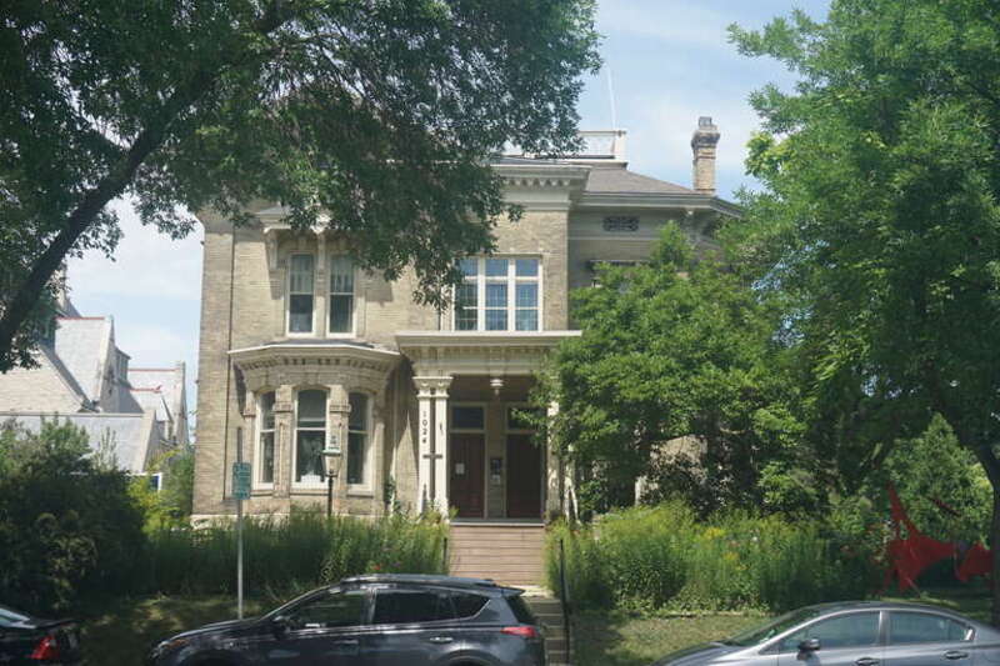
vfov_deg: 28.1
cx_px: 500
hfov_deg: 41.1
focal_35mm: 48
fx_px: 1333
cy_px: 333
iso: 100
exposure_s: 1/160
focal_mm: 32
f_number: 9
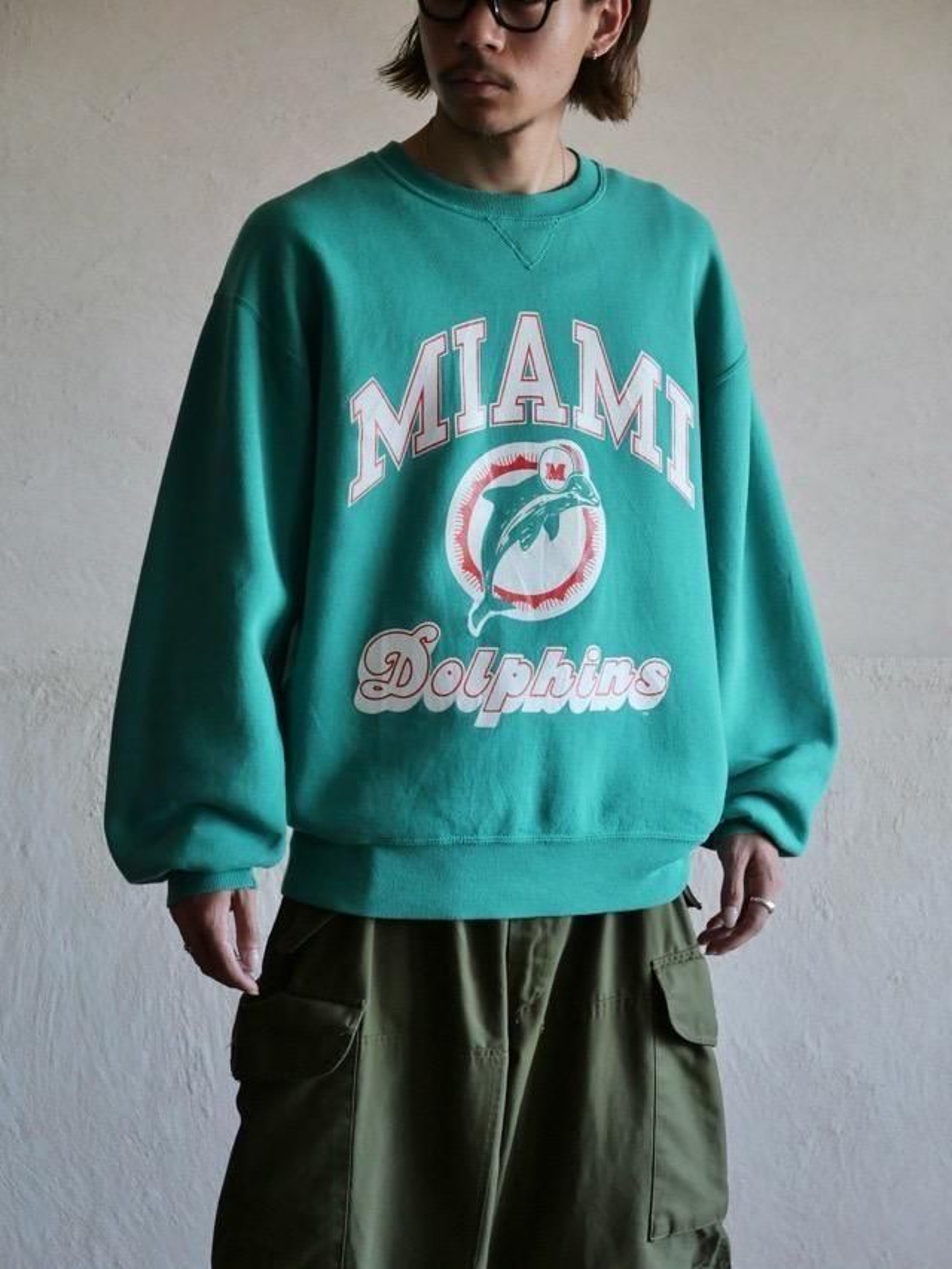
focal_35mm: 96
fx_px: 3519
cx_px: 476
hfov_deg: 15.4
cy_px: 634
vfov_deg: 20.4
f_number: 3.9
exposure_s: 1/125
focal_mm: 48
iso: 1250
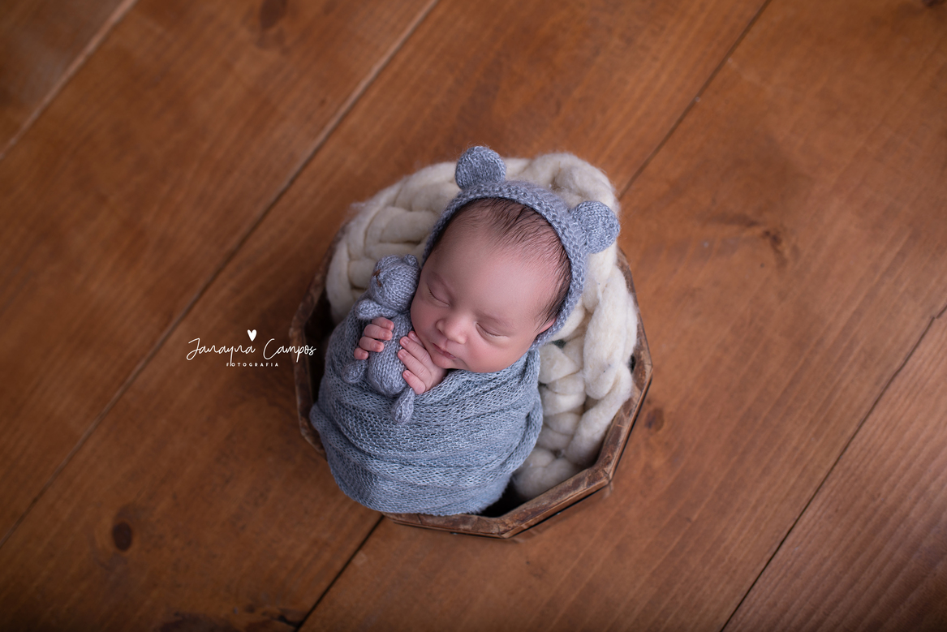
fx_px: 947
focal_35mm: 36
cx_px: 467
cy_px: 311
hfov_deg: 53.1
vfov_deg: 36.9
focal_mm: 35
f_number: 2.8
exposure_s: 1/200
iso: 50
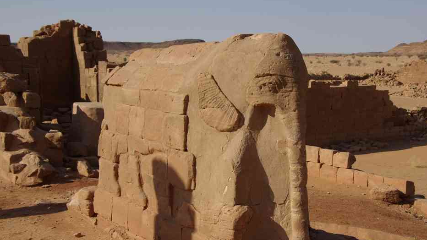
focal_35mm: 55
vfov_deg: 21.9
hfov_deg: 38.1
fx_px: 619
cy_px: 131
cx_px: 222
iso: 100
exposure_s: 1/250
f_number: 8
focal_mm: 32.4
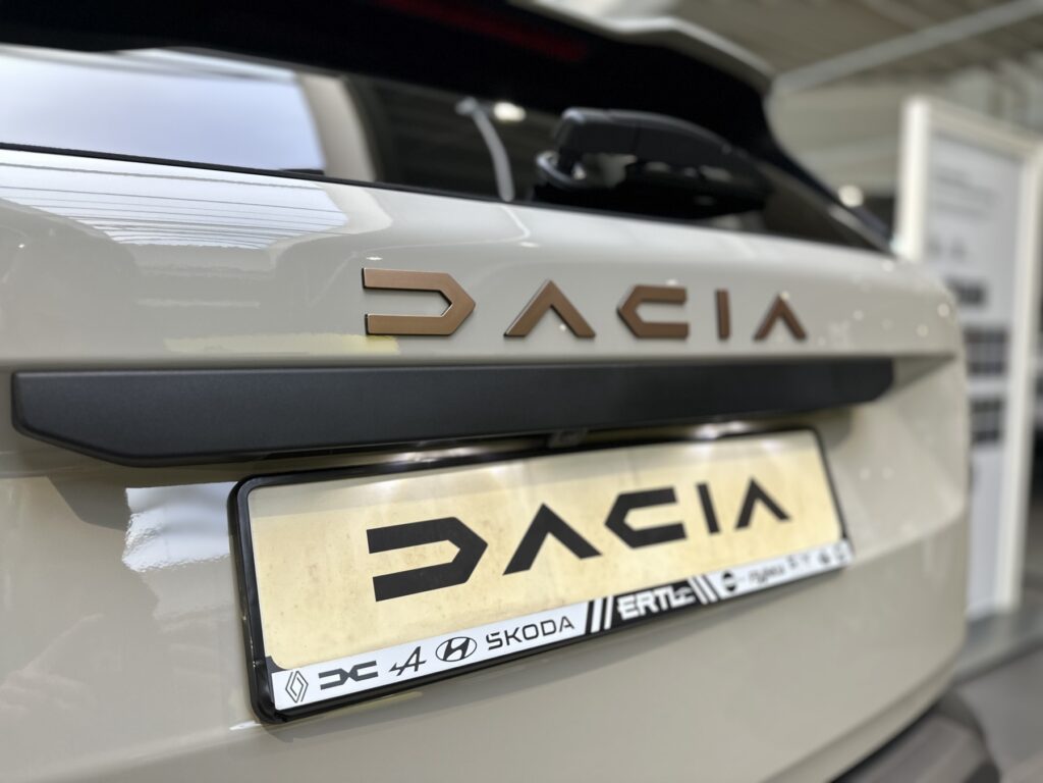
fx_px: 723
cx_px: 522
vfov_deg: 56.8
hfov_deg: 71.6
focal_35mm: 24
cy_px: 392
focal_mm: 6.86
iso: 100
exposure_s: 1/100
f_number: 1.78
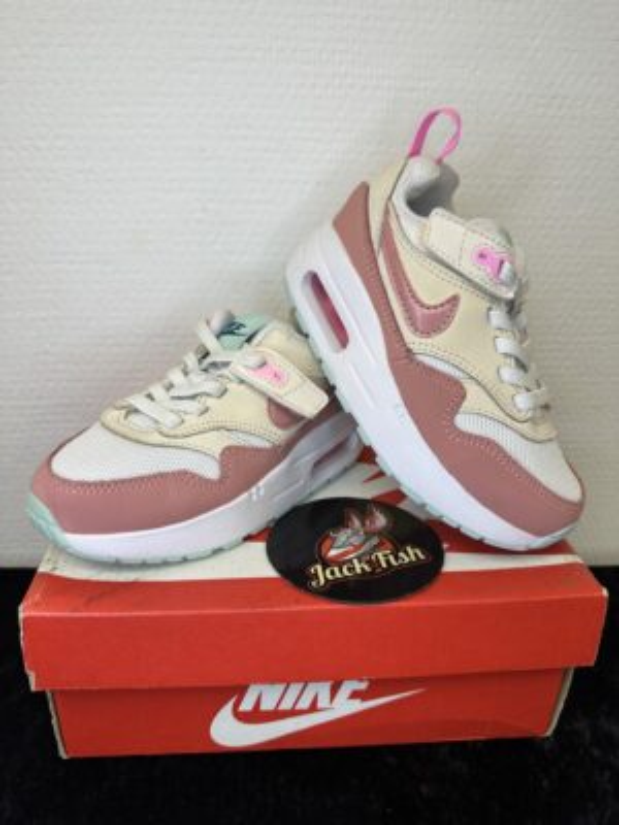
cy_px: 412
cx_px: 310
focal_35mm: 24
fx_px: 572
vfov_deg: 71.6
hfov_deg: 56.8
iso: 64
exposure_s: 1/160
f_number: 1.78
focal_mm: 6.86
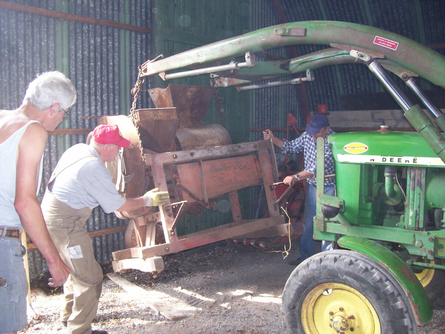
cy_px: 167
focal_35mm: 34
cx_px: 222
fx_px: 437
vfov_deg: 41.8
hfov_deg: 54.0
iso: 140
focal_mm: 5.6
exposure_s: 1/79.2
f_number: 2.7
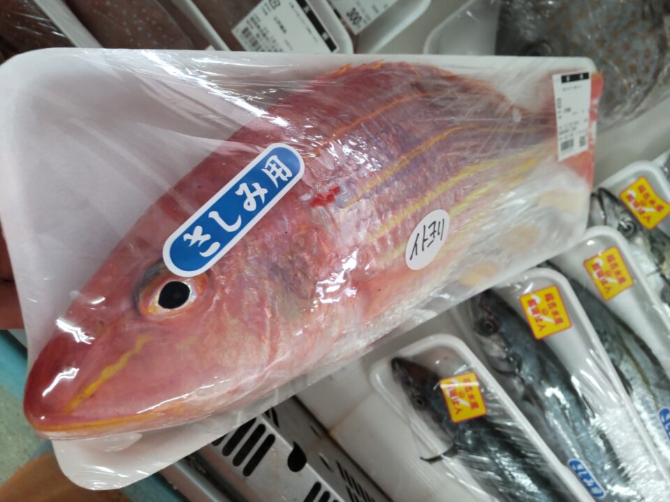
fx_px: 465
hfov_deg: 71.6
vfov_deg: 56.8
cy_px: 251
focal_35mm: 24
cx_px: 335
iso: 206
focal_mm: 3.43
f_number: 2
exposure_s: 1/50
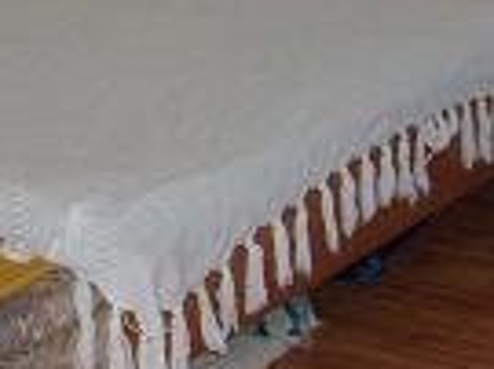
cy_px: 51
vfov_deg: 11.1
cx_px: -88
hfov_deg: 14.4
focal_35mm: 133
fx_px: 1896
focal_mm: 5.8
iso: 100
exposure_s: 1/45
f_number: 2.8
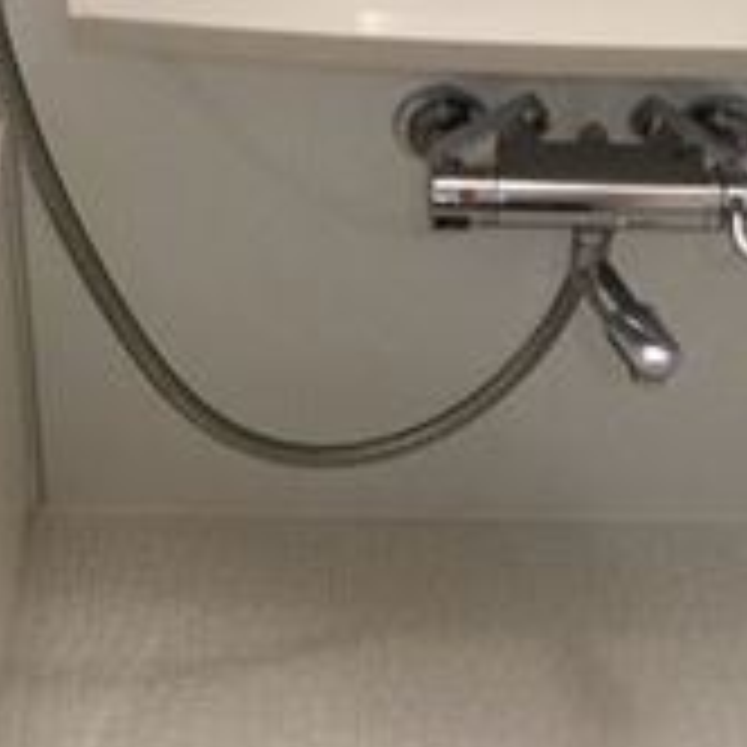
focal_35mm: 99
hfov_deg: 17.5
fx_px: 2417
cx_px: 464
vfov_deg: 17.5
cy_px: 495
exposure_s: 1/33
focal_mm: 4.15
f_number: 2.2
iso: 160
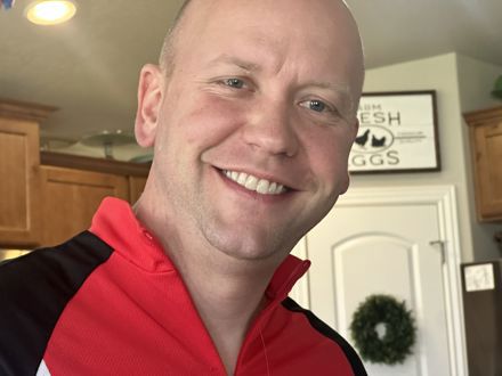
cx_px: 251
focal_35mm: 77
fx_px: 1117
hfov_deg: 25.3
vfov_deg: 19.1
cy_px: 188
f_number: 2.8
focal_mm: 9
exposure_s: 1/60
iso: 250
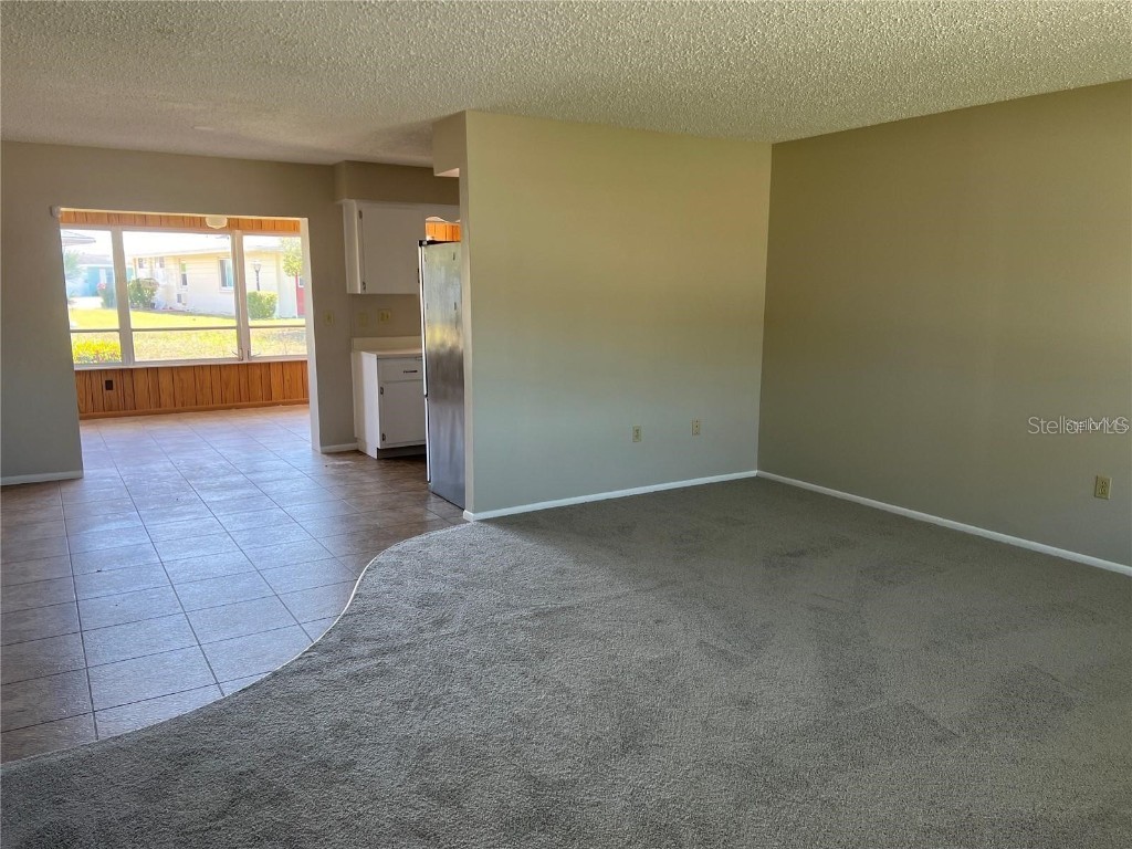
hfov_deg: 67.3
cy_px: 424
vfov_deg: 53.1
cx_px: 566
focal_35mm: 26
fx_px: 850
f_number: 1.5
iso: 64
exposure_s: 1/124
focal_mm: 5.7
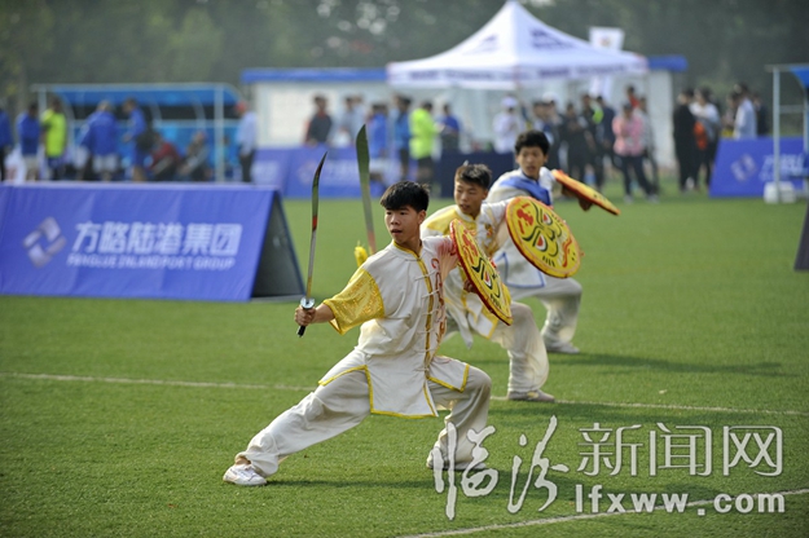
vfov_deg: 7.2
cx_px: 404
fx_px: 4267
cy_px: 269
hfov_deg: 10.8
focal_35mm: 190
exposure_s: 1/4000
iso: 500
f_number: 3.2
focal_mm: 190
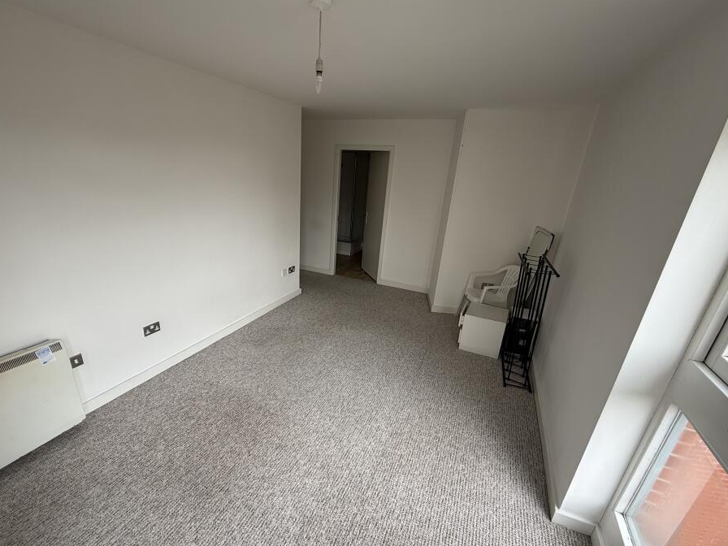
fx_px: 336
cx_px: 346
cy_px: 296
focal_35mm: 16
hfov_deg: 94.4
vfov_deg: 78.0
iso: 80
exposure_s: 1/99
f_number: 2.2
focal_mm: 2.22
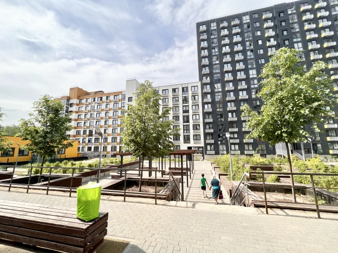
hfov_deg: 106.2
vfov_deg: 89.9
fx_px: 127
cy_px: 126
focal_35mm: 13
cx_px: 169
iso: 32
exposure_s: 1/935
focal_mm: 1.57
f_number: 1.8
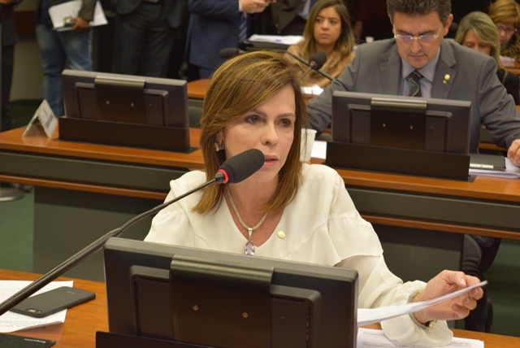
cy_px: 174
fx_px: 1128
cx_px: 260
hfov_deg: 26.0
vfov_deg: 17.5
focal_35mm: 78
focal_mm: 52
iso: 500
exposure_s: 1/60
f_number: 5.6
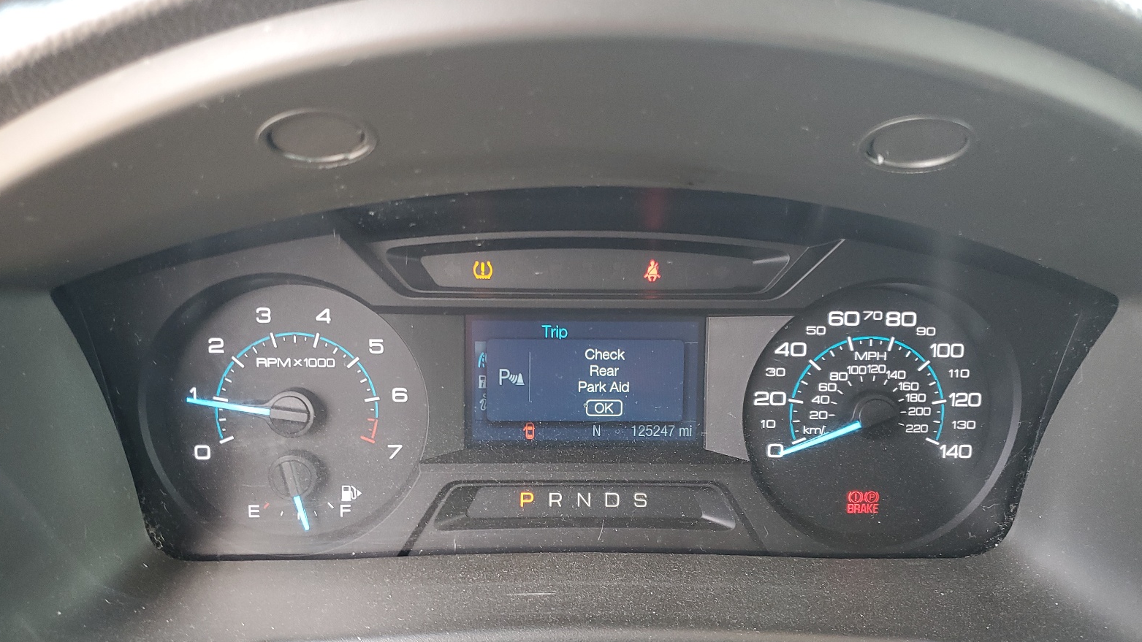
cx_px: 559
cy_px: 398
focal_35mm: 29
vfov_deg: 39.9
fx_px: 878
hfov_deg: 66.1
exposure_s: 1/60.2
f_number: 1.5
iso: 86
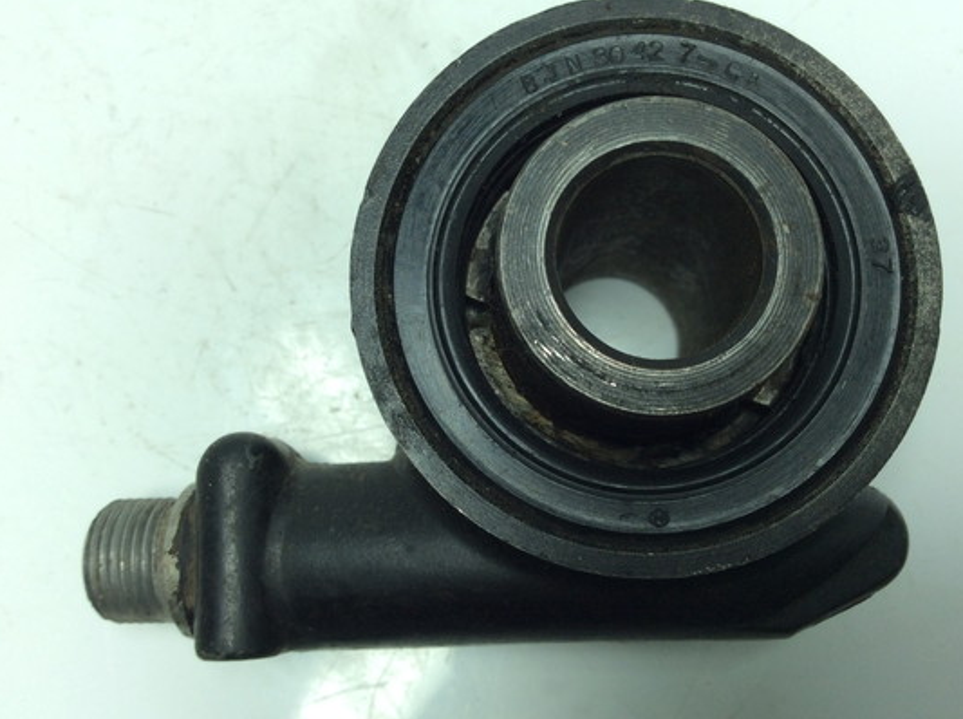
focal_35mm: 36
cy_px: 372
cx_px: 533
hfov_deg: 51.3
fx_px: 1000
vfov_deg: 39.5
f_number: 2.4
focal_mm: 3.3
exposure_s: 1/246
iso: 32
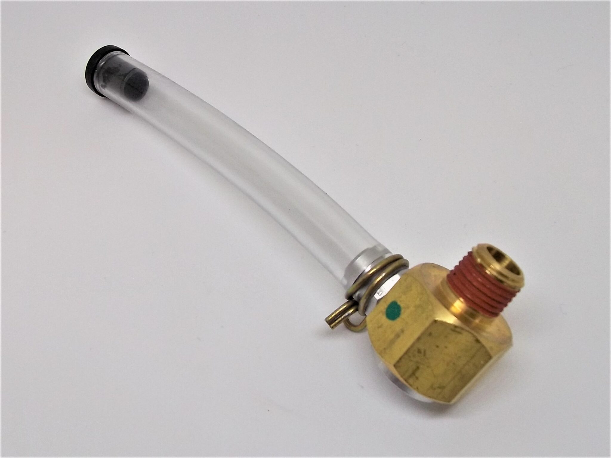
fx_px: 565
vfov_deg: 44.2
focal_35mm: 32
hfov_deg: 56.8
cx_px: 306
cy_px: 229
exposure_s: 1/160
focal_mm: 5.7
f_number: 2.9
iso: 80
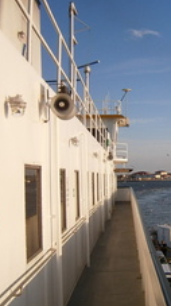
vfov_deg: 41.3
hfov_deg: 22.3
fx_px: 405
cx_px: 197
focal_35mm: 50
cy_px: 167
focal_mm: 4.7
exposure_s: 1/1600
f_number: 2.8
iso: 80
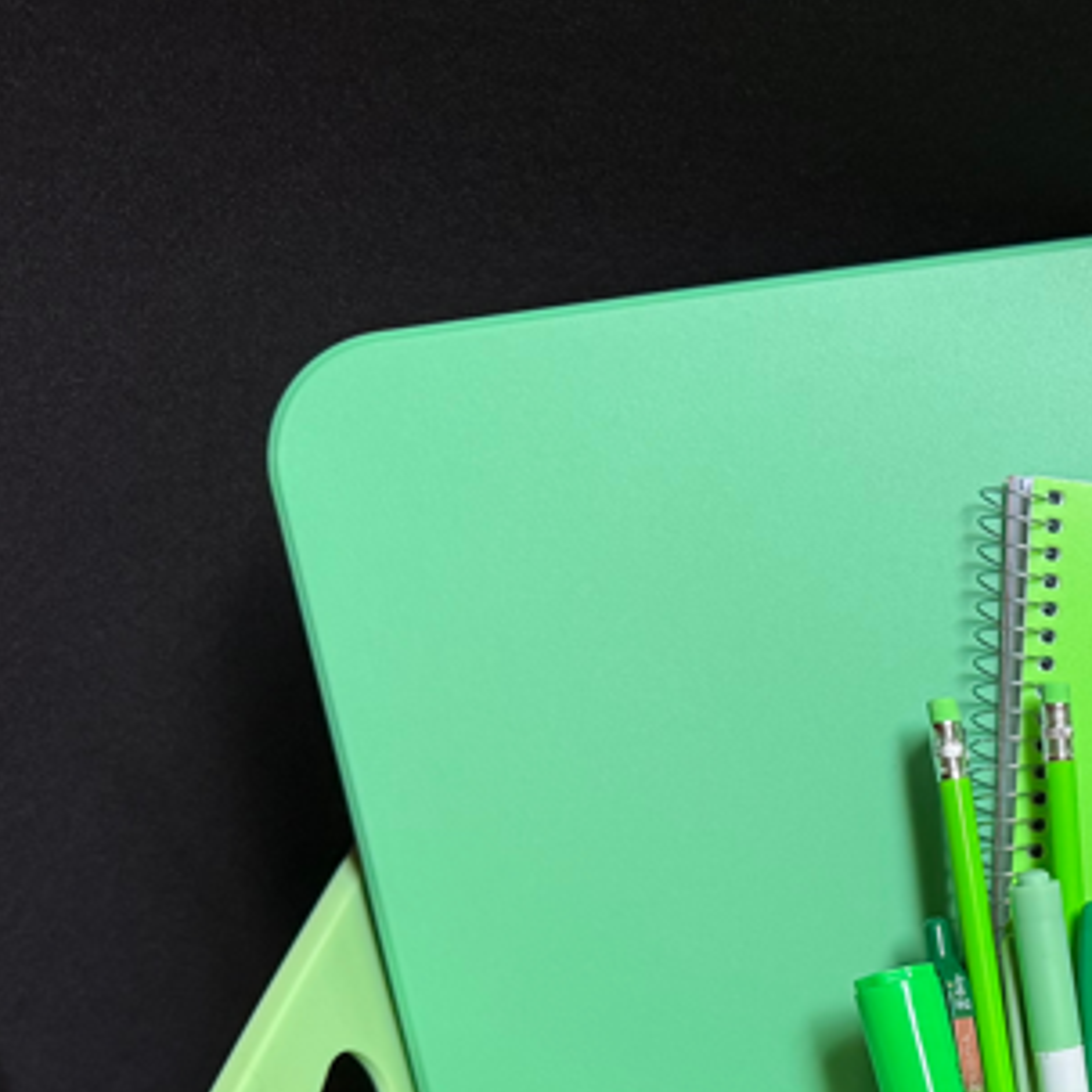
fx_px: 2248
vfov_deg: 25.9
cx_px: 1395
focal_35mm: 63
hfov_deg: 24.1
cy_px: 1083
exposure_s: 1/70
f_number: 1.78
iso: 200
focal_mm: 6.76
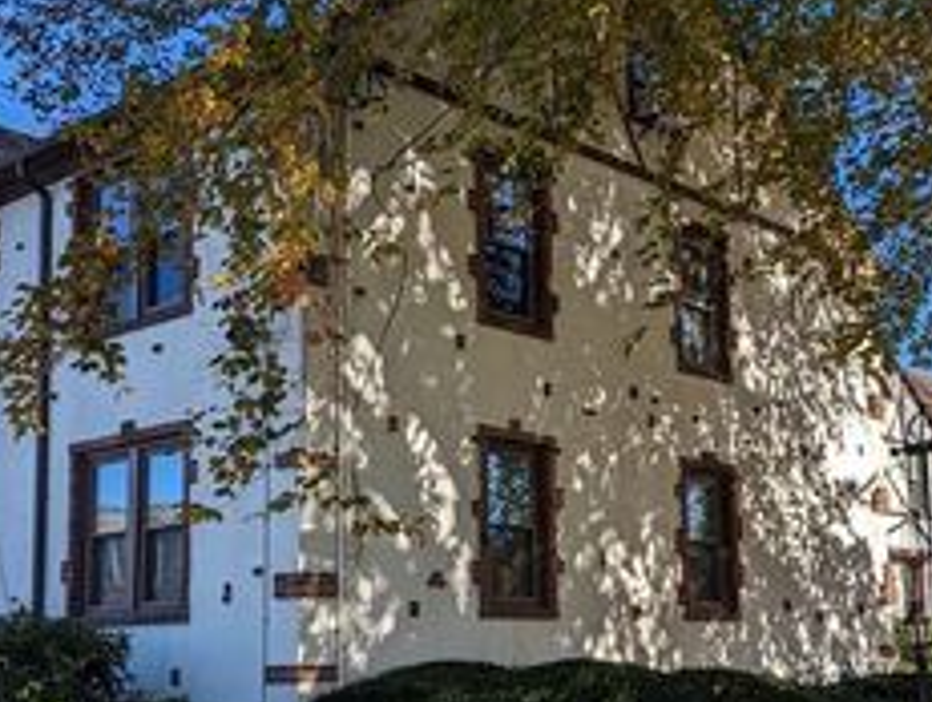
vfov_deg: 28.0
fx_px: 1402
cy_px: 452
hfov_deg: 36.6
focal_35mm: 52
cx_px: 553
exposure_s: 1/1471
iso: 45
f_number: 1.85
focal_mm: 6.81
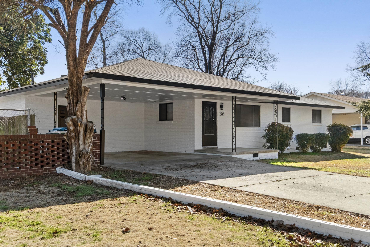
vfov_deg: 36.9
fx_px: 370
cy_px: 124
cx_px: 185
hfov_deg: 53.1
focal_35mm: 36
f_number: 8
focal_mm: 24
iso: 400
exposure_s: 1/125
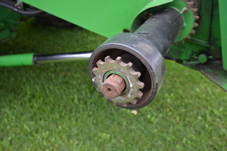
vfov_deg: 36.7
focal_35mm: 36
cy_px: 76
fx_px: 227
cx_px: 114
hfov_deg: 53.2
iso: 400
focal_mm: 24
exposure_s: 1/125
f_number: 5.6
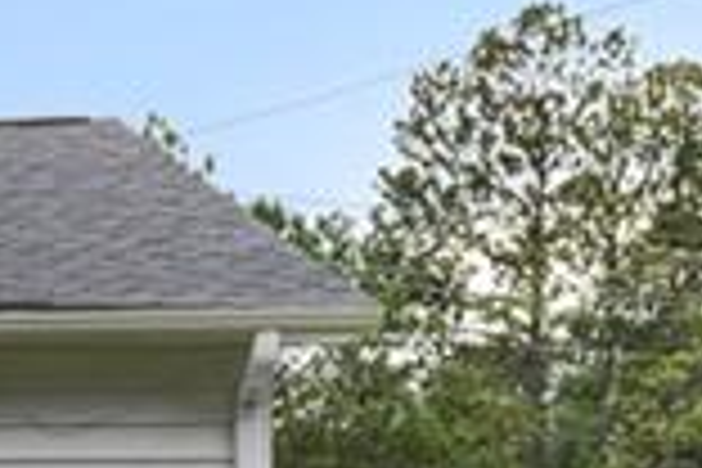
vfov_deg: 6.9
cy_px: 500
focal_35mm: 197
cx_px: -1278
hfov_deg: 8.9
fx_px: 3841
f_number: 8
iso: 100
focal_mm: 30
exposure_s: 1/20
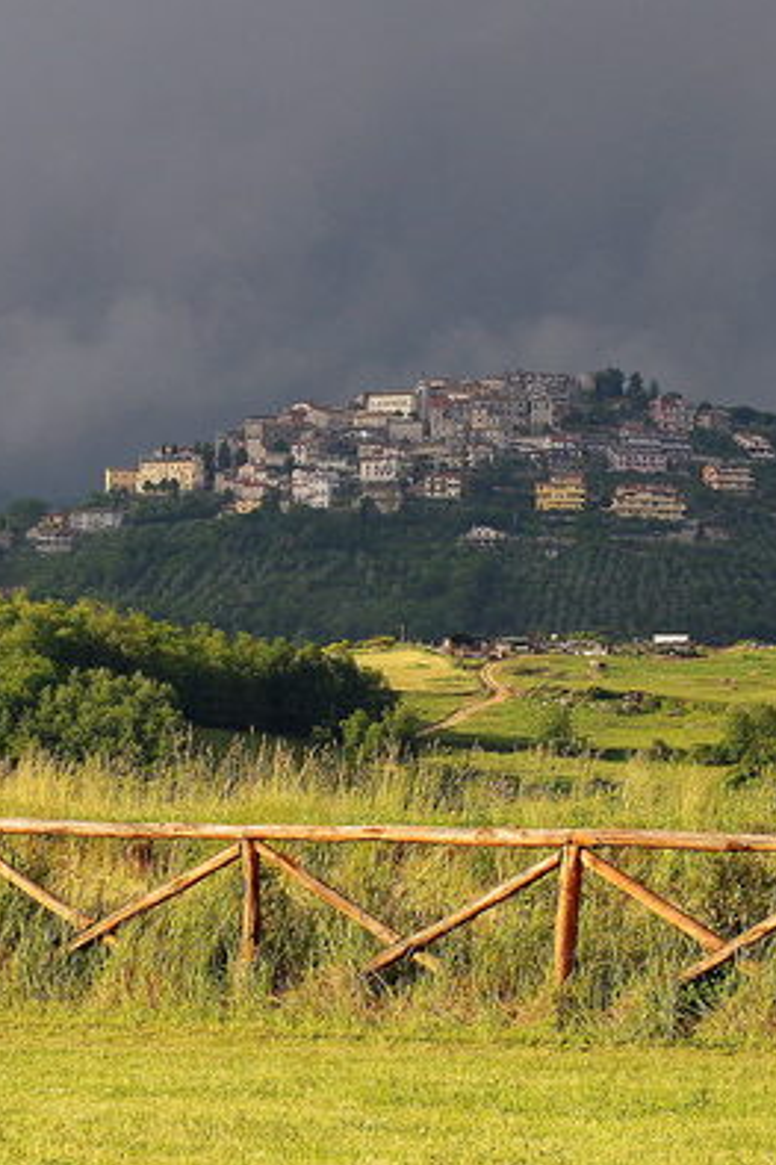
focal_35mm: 239
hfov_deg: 5.7
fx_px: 7726
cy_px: 581
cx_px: 301
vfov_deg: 8.6
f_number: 13
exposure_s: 1/350
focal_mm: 105
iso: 640
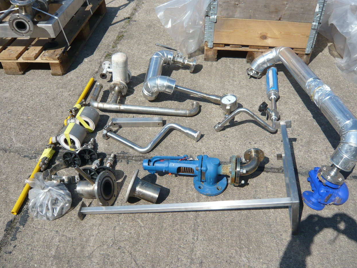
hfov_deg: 60.0
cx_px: 183
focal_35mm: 30
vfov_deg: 46.8
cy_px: 134
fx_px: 309
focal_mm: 4.6
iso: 100
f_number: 8
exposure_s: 1/200
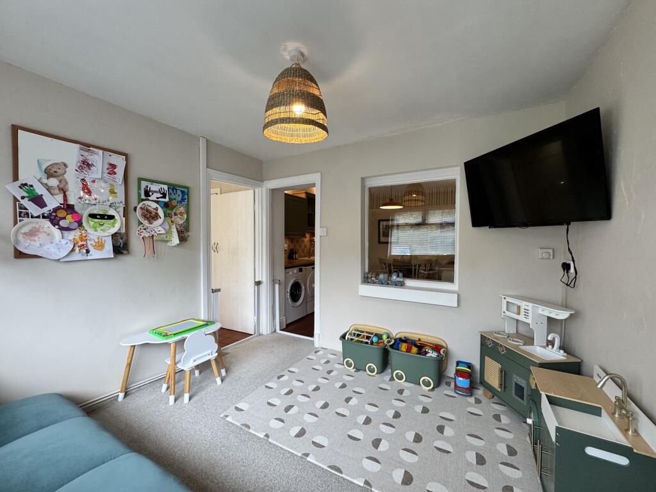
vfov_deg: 85.7
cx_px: 328
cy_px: 246
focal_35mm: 14
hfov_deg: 102.1
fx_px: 265
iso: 160
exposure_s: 1/100
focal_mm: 2.22
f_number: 2.2
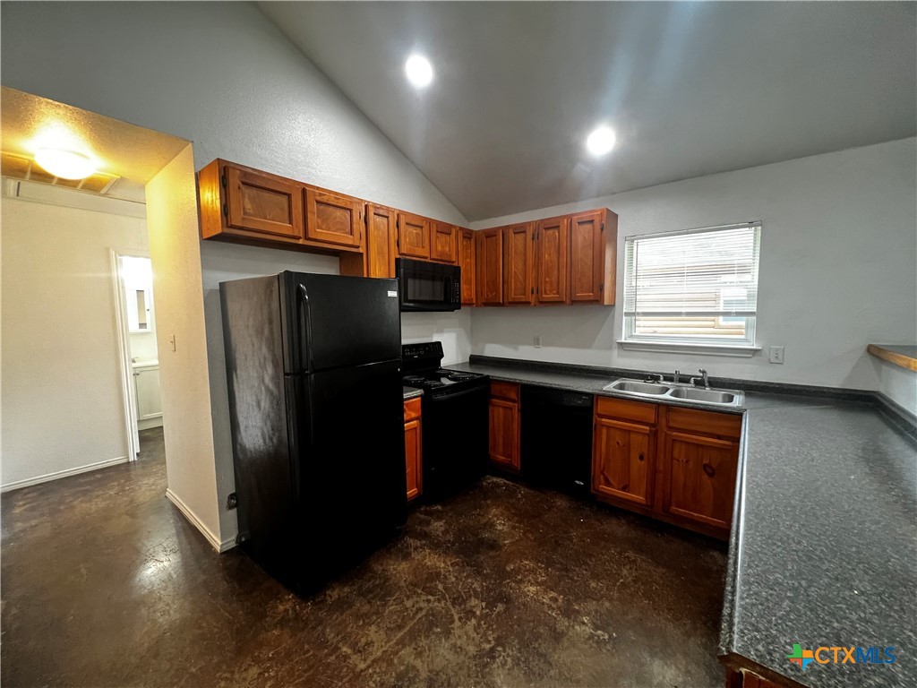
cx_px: 458
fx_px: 344
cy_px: 344
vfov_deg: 89.9
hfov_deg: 106.2
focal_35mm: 13
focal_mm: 1.57
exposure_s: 1/60
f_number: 1.8
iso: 400
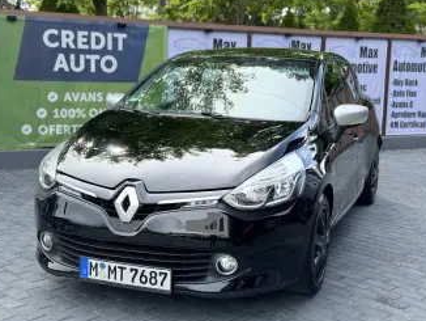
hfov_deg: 36.1
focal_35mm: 53
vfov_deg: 27.6
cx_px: 217
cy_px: 161
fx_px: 653
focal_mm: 6.76
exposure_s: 1/1043
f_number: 1.78
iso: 64
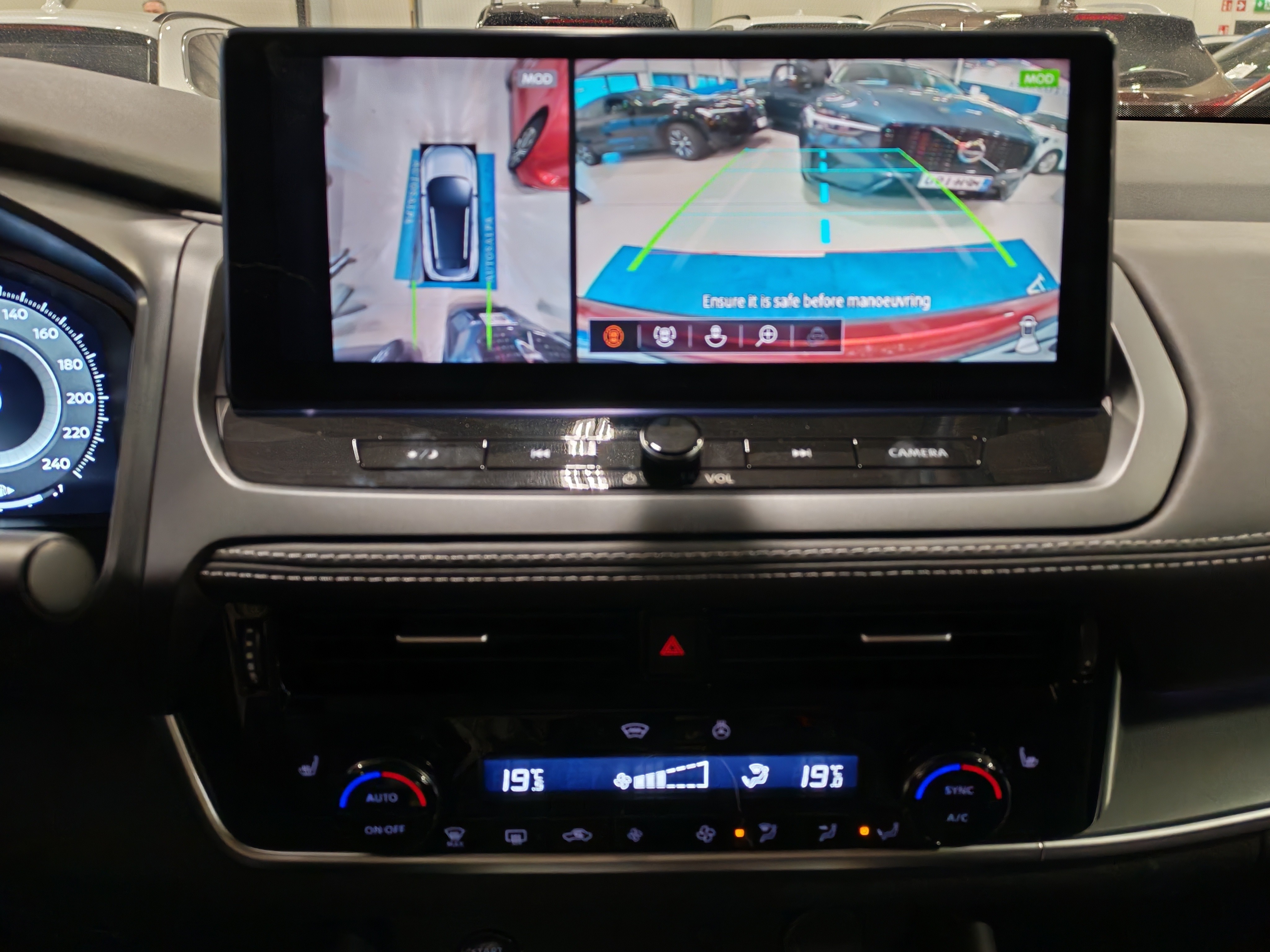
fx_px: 1247
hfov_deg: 54.0
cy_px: 476
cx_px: 635
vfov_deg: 41.8
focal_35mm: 34
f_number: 1.9
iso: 1000
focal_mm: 6.12
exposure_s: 1/100
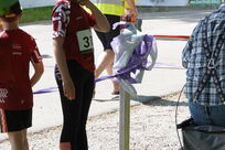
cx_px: 237
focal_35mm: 238
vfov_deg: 5.8
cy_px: 75
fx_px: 1487
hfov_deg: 8.6
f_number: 5.6
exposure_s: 1/200
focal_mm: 60
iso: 100
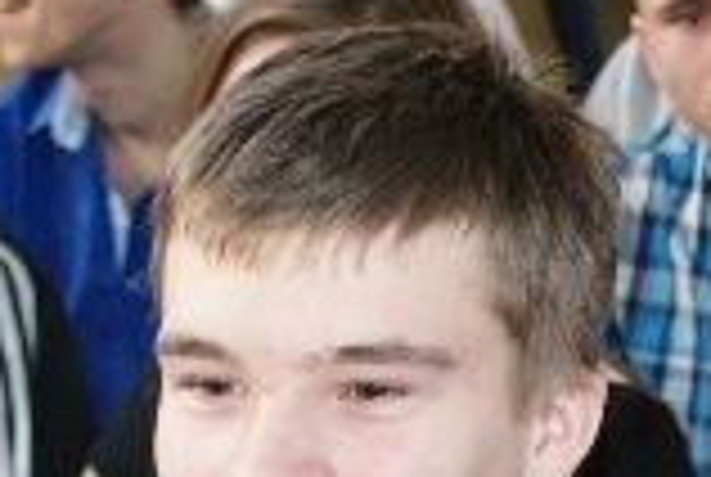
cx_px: 914
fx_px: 3601
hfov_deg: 11.0
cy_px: 254
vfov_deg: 7.6
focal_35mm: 182
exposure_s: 1/60
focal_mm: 30
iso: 400
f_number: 5
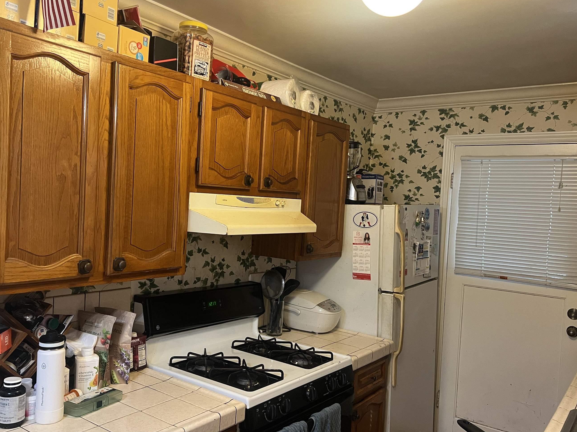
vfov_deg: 45.4
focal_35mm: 31
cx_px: 274
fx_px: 517
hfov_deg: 58.3
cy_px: 220
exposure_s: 1/60
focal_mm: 5.7
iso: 400
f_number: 1.5
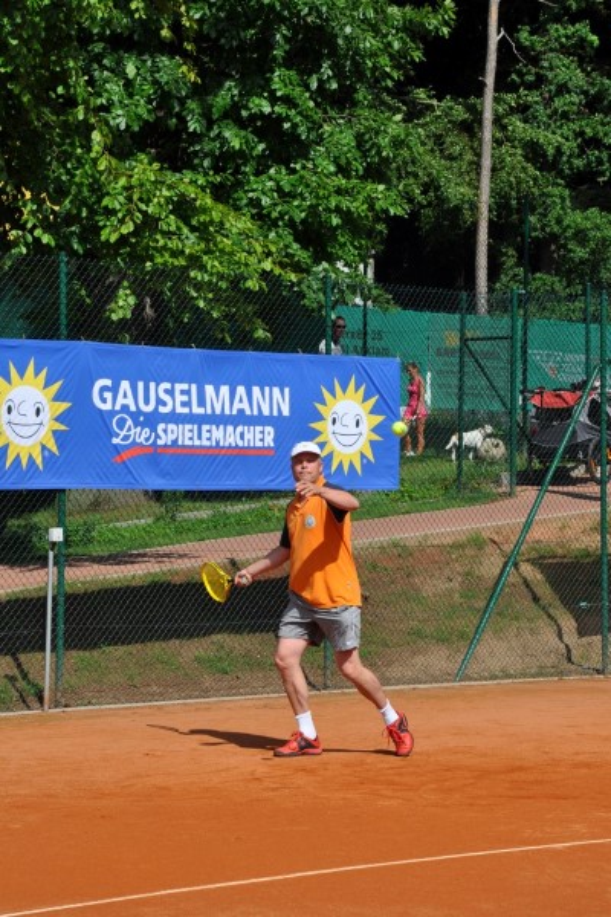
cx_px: 306
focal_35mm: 105
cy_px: 458
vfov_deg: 19.5
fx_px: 2673
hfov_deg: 13.0
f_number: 11
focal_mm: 70
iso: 200
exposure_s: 1/500
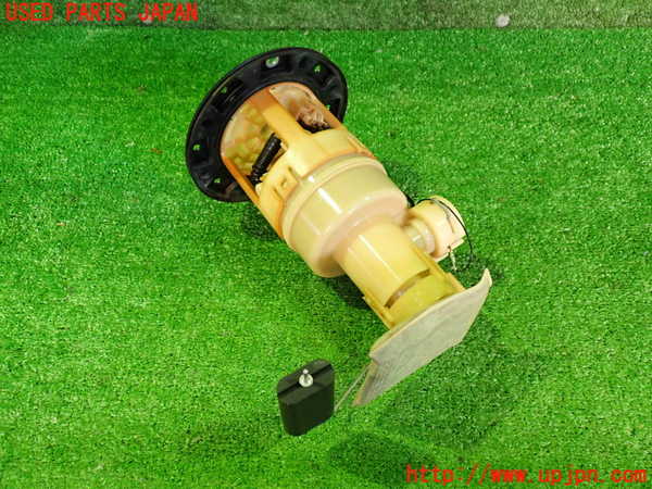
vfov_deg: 46.8
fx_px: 565
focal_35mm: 30
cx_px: 326
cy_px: 244
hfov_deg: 60.0
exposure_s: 1/30
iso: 640
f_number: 2.3
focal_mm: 5.4
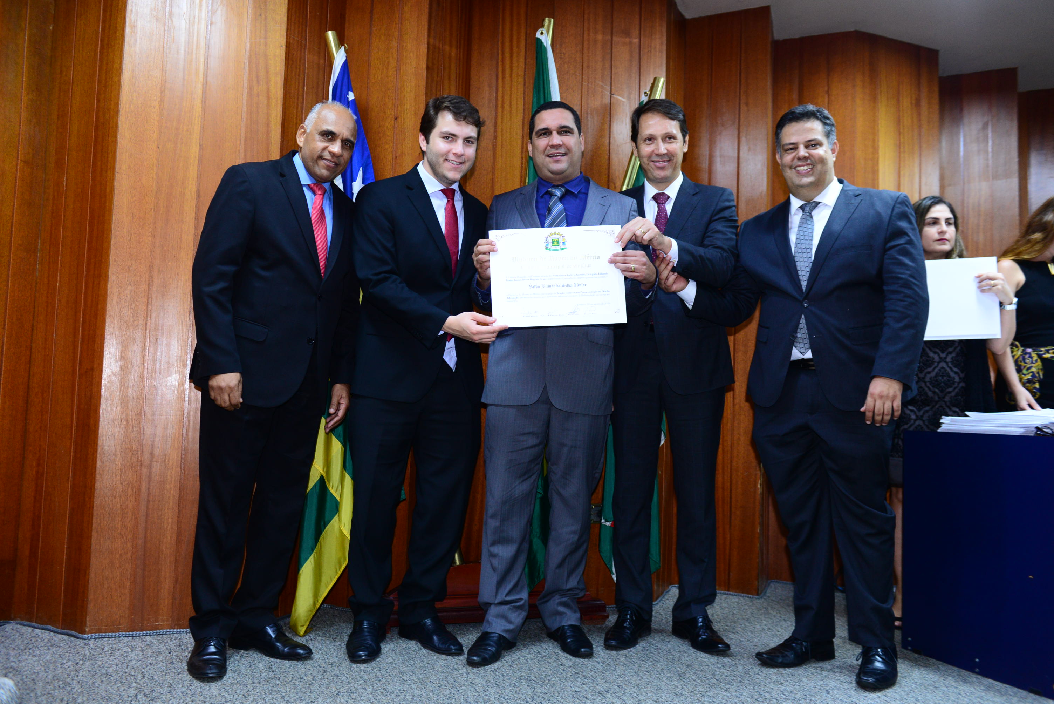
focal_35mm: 31
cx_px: 527
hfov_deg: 60.3
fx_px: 908
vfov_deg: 42.4
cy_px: 352
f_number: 3.5
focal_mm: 31
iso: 1600
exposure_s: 1/60
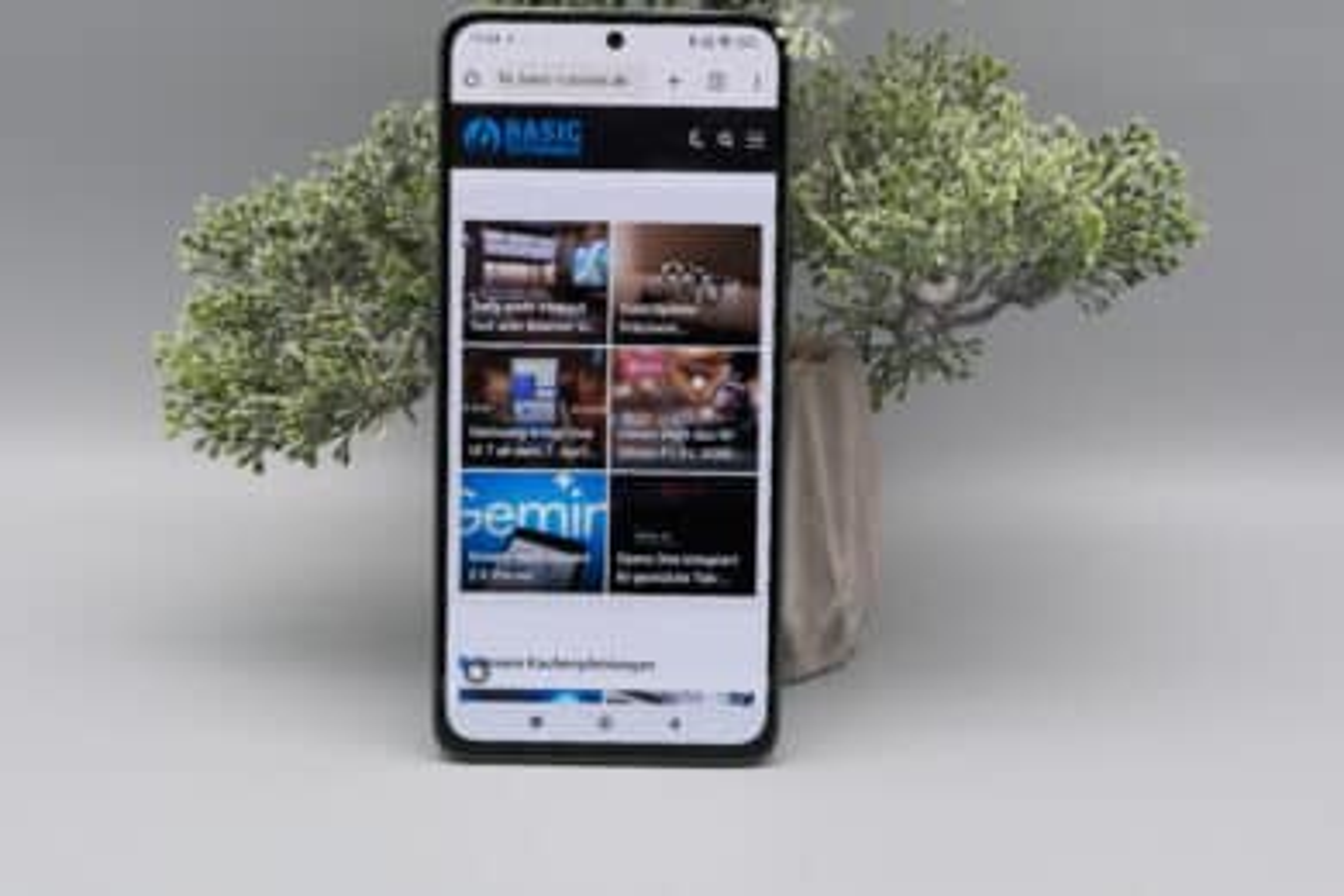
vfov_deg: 24.2
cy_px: 448
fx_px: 2091
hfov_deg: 35.6
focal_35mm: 56
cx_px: 672
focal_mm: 37.4
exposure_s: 1/110
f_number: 7.1
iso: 500
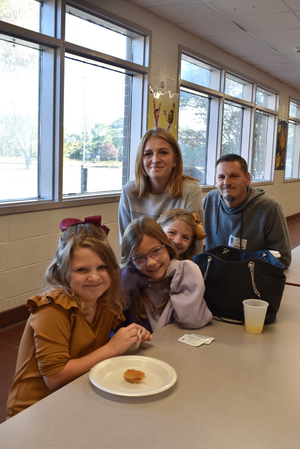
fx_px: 468
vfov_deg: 51.3
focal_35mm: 38
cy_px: 224
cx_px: 150
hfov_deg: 35.5
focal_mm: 25
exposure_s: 1/40
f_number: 7.1
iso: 280
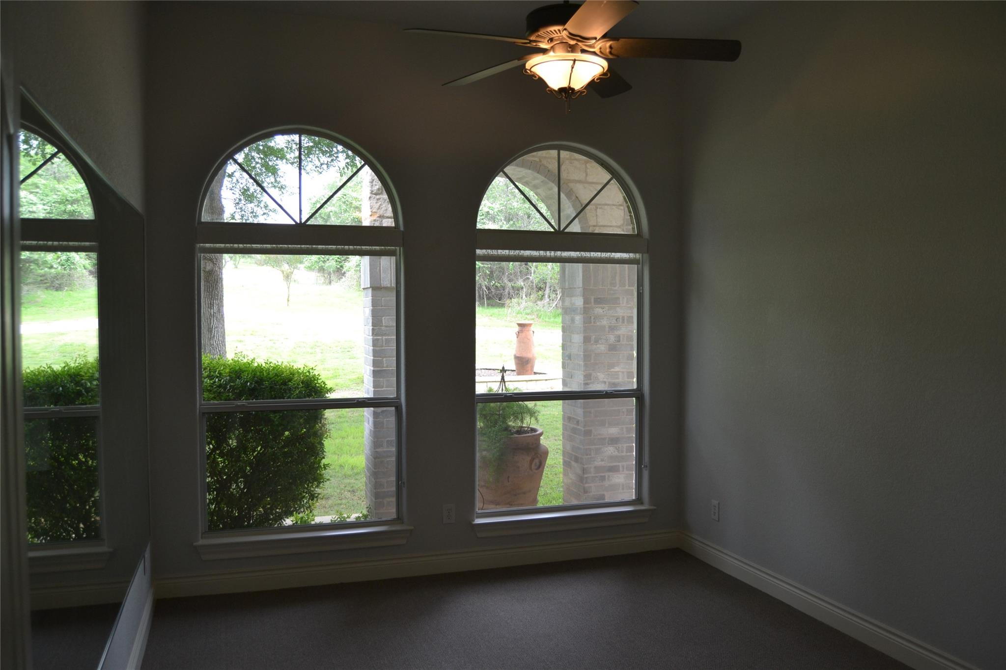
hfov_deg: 64.6
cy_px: 335
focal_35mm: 28
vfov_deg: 45.7
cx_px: 503
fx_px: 796
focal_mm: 19
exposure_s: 1/125
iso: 280
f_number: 3.5
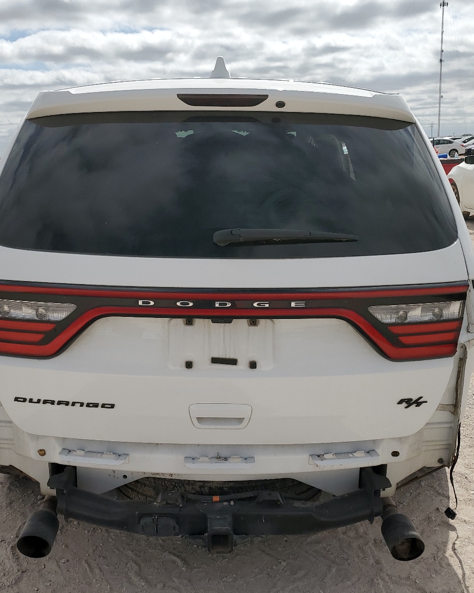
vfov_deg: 51.5
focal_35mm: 35
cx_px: 220
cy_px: 291
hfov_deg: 42.2
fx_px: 614
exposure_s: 1/10000
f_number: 1.5
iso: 50
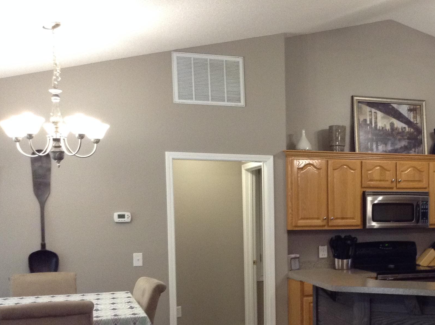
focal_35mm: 54
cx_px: 350
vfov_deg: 26.5
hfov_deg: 34.5
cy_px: 252
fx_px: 678
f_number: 2.4
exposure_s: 1/24
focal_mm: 3.3
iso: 160
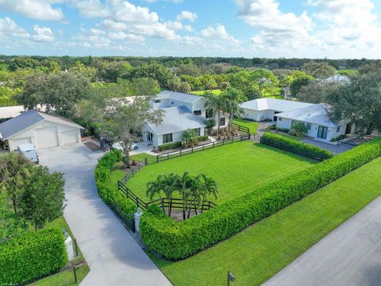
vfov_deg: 56.8
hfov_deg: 71.6
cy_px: 143
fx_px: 264
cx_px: 190
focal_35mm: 24
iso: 200
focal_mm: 12.29
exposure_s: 1/2000
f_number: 2.8
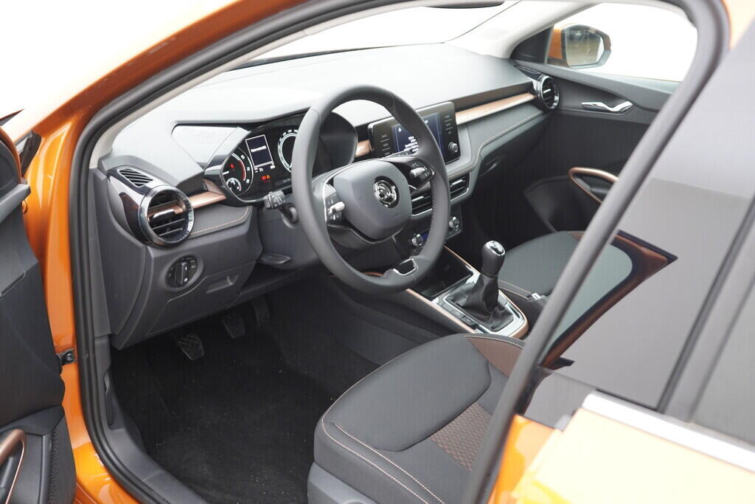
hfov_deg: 53.1
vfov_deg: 36.9
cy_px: 252
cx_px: 378
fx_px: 755
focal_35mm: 36
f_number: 2.8
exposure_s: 1/40
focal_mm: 24
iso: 320
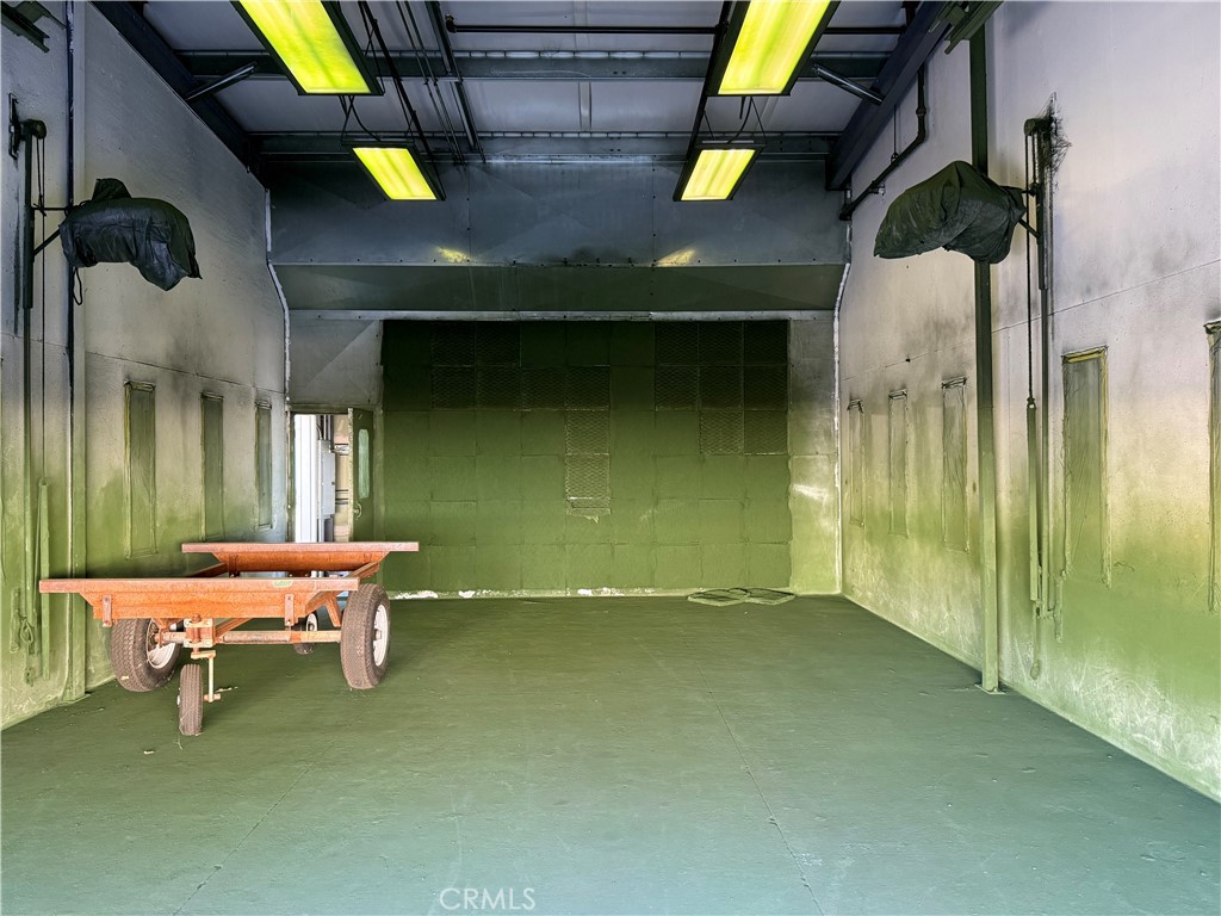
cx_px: 610
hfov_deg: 71.6
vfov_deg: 56.8
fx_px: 847
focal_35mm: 24
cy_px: 458
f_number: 1.78
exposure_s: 1/60
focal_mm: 6.76
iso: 320
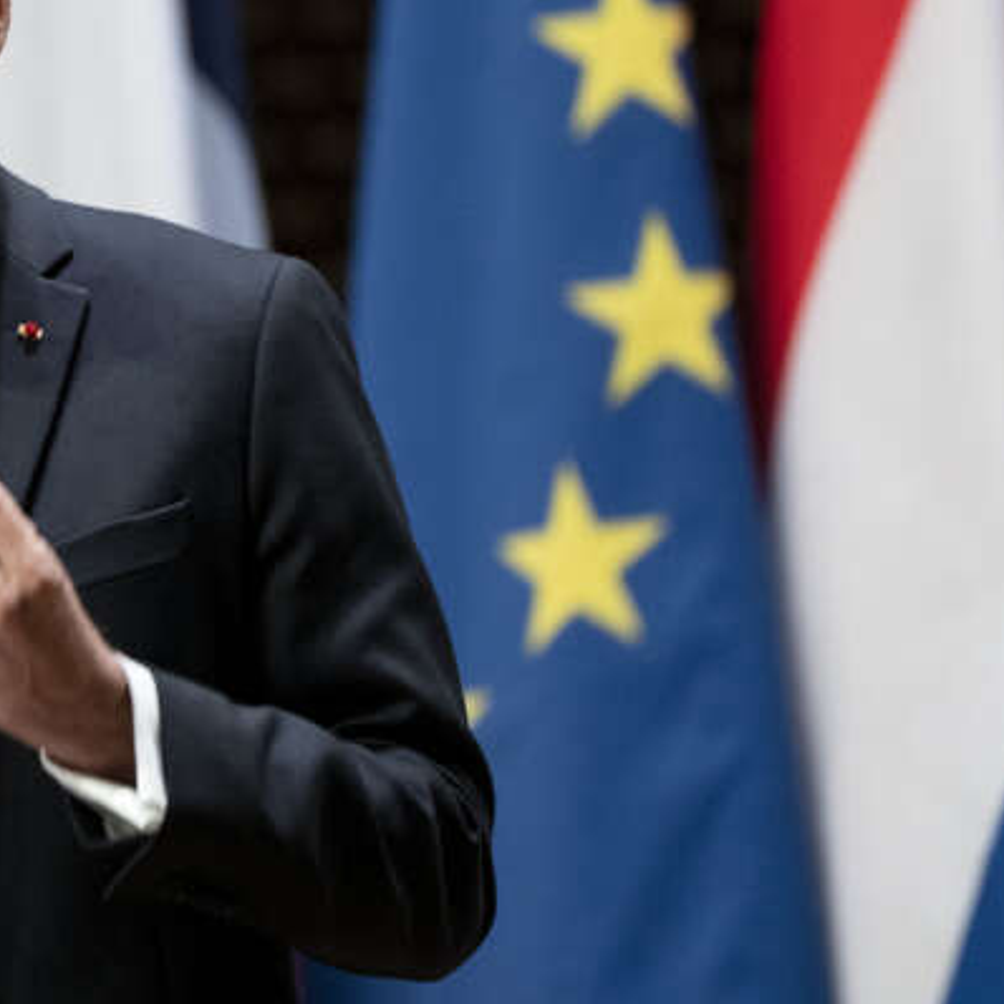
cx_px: -23
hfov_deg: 2.3
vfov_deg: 2.3
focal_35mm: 768
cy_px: 391
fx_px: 25201
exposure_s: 1/100
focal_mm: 400
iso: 3200
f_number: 5.6
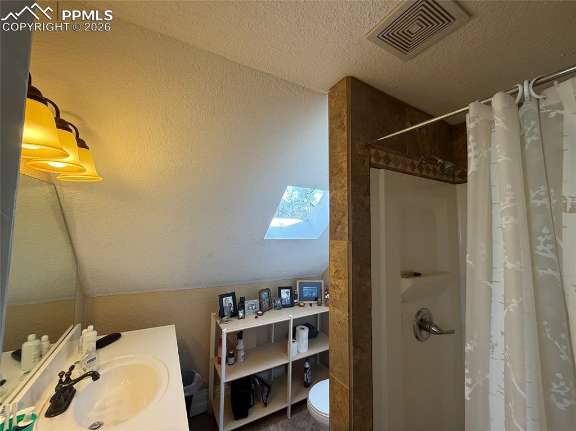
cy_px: 216
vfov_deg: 85.6
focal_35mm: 14
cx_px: 288
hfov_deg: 102.1
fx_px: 233
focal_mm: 2.22
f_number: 2.2
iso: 100
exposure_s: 1/120
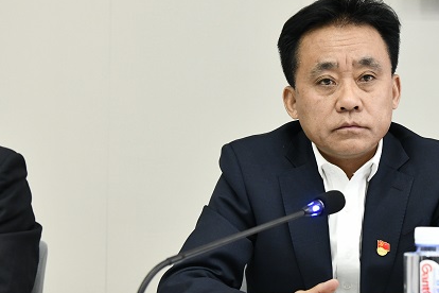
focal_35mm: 87
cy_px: 141
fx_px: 1061
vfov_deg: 15.7
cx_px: 347
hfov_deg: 23.1
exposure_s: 1/100
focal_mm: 48
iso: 3200
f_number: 5
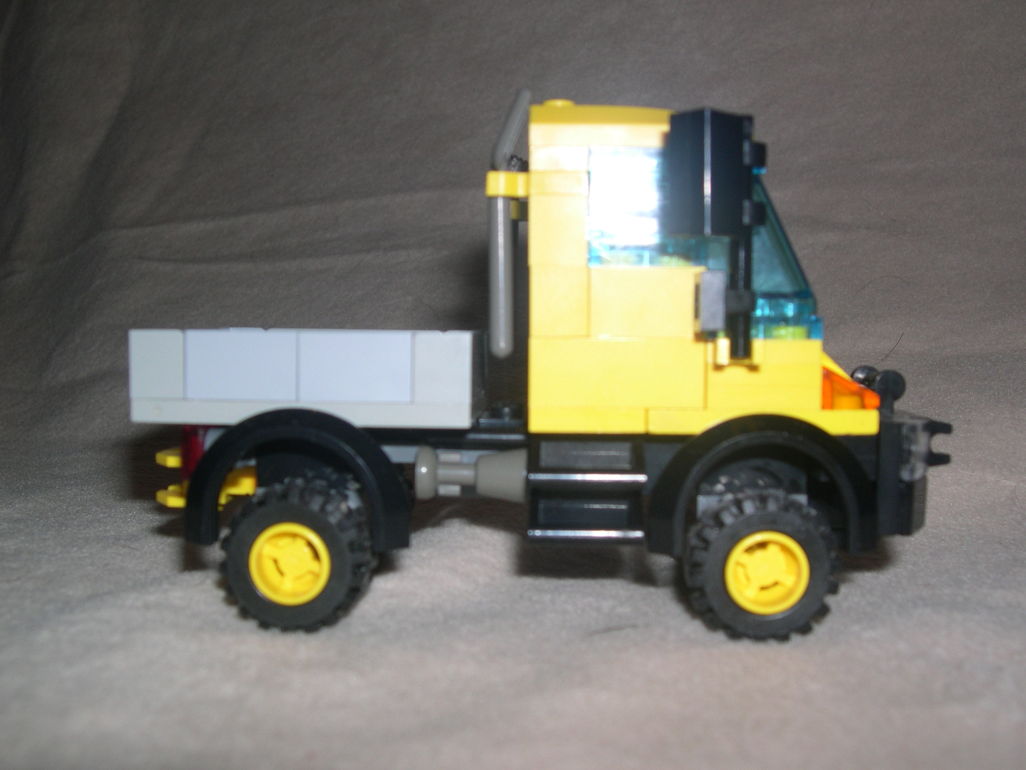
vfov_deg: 37.7
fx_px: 1126
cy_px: 385
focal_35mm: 38
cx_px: 513
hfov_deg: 49.0
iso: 100
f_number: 7.6
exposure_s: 1/60
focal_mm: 8
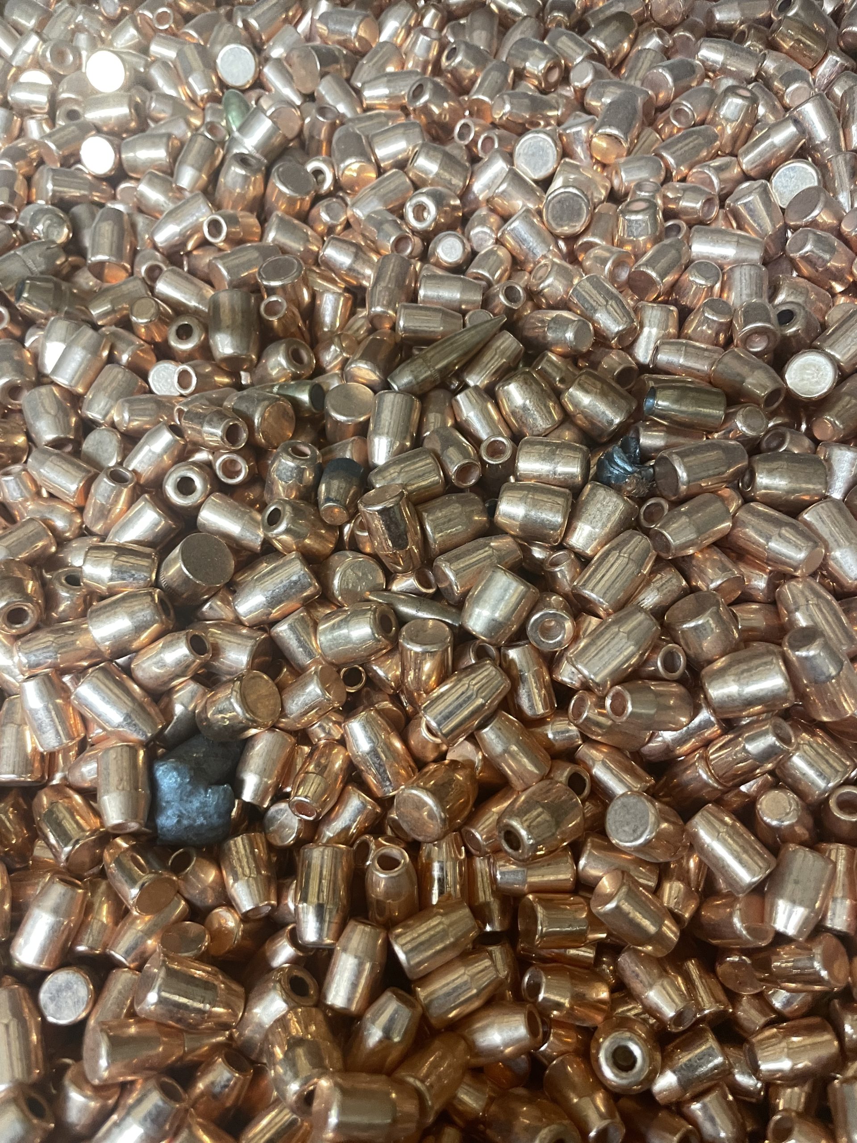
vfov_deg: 67.3
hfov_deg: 53.1
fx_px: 858
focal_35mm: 26
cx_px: 428
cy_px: 572
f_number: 1.6
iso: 250
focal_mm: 4.2
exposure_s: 1/60
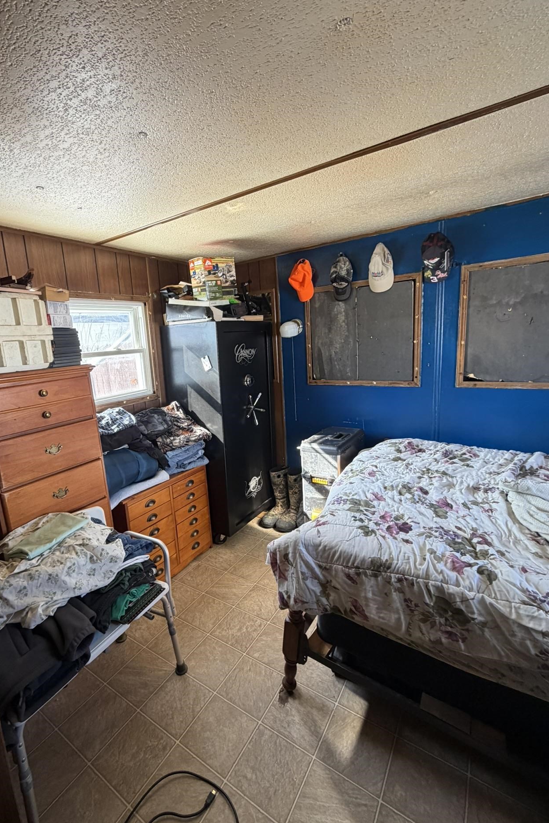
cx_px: 239
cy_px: 407
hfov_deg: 73.4
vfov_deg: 96.7
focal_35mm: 16
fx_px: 366
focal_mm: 2.22
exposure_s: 1/121
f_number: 2.2
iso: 200
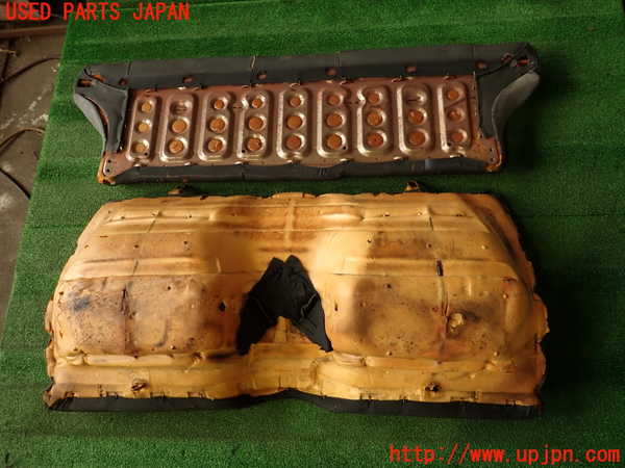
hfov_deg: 69.4
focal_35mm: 25
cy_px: 234
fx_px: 451
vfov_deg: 54.9
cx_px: 312
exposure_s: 1/60
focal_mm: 4.5
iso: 200
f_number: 2
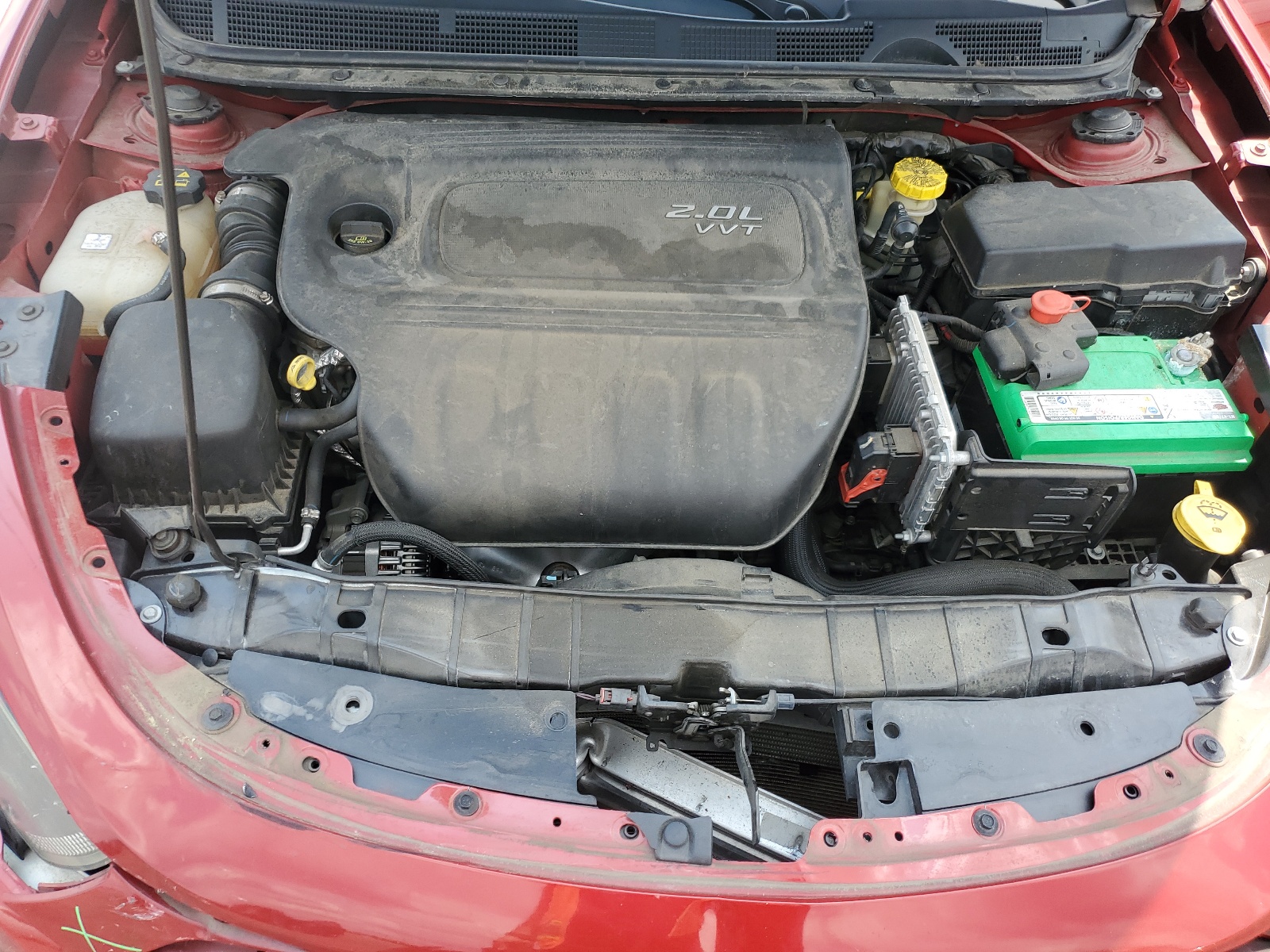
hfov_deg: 67.3
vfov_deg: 53.1
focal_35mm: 26
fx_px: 954
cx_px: 635
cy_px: 476
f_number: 1.5
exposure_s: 1/556
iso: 50
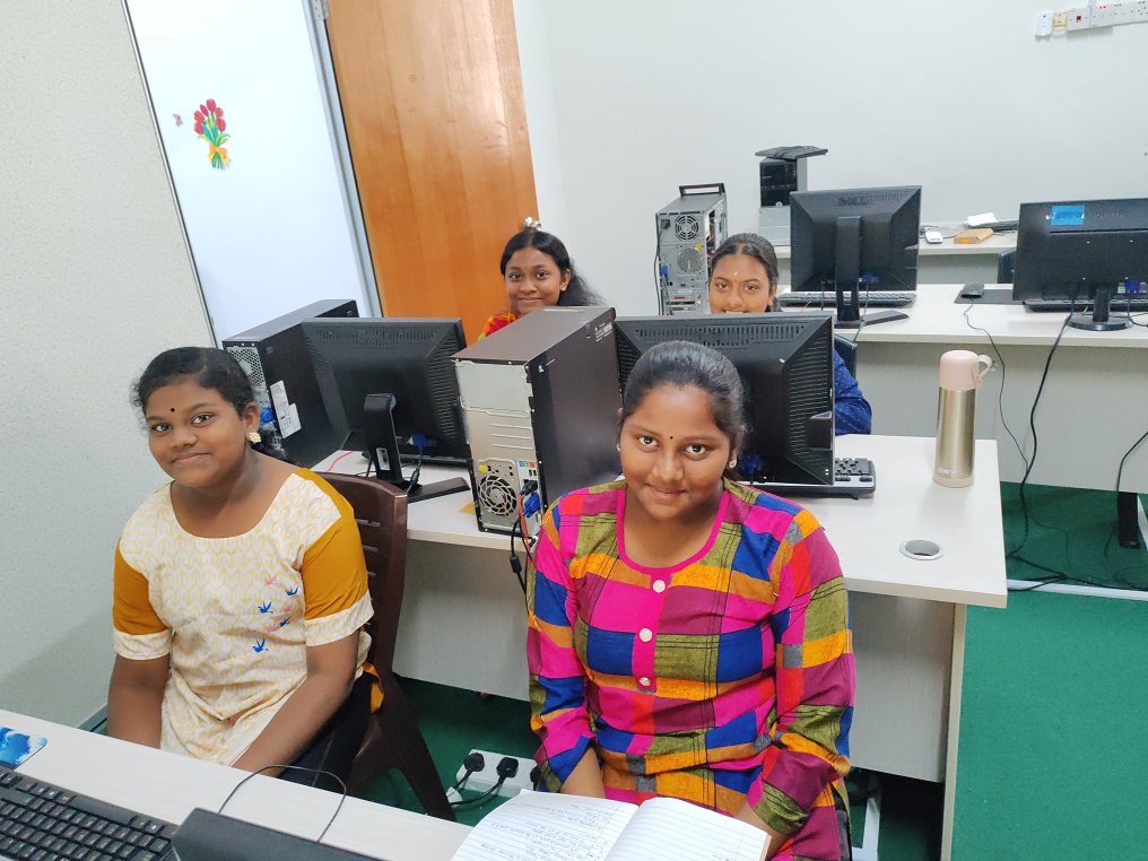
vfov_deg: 51.4
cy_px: 430
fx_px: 895
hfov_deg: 65.3
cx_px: 574
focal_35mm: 27
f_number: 1.9
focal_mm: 6.12
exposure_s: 1/33
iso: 3200
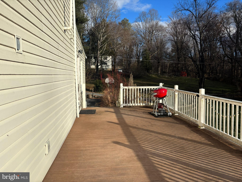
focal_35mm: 26
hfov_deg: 67.3
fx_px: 182
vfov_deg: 53.1
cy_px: 91
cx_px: 121
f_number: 1.6
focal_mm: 5.96
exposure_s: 1/5952
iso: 50
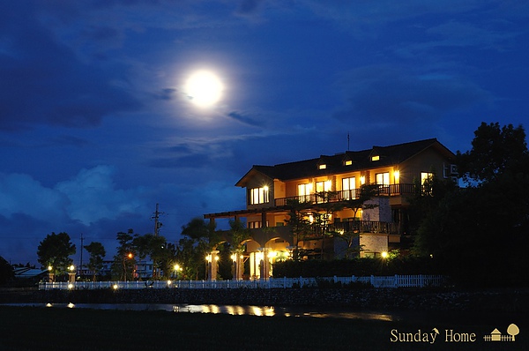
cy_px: 176
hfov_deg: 30.6
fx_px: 968
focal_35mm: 66
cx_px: 264
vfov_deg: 20.5
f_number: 8
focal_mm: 44
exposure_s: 5
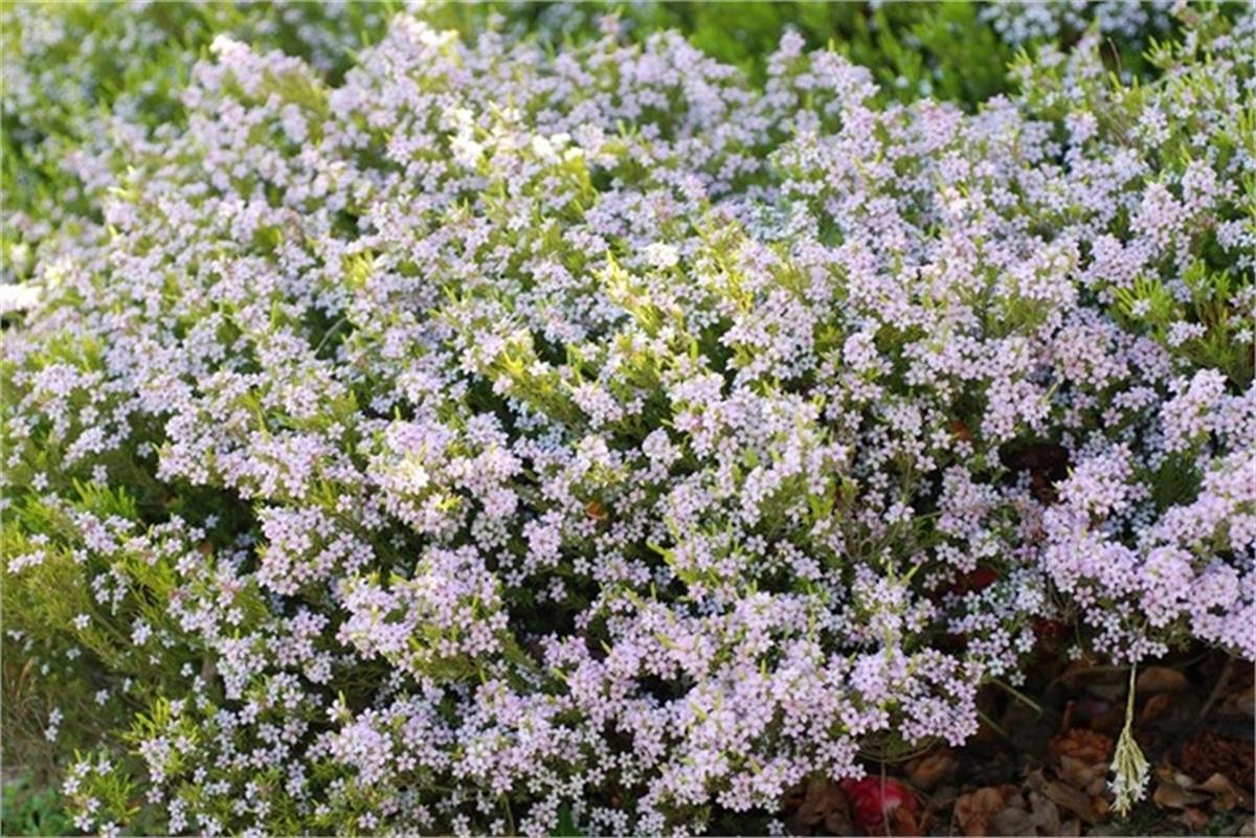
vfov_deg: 15.2
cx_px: 628
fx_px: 3141
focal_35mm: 90
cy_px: 419
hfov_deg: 22.6
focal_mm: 60
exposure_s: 1/200
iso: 250
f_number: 3.5
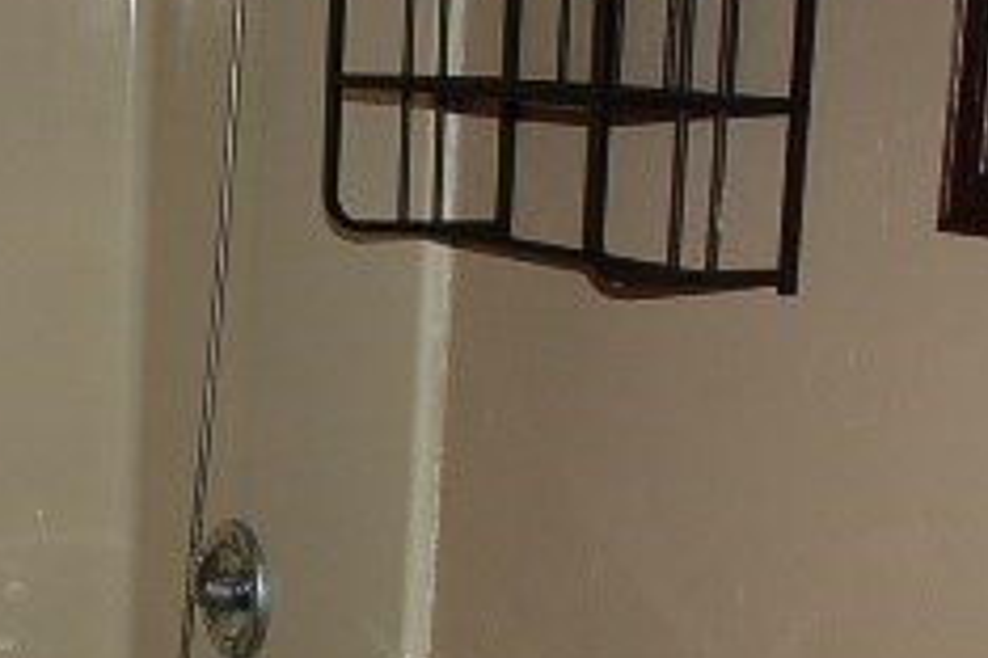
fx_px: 2250
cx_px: 135
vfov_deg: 16.6
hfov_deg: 24.2
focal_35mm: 82
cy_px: 430
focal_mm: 20
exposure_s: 1/60
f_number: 3.8
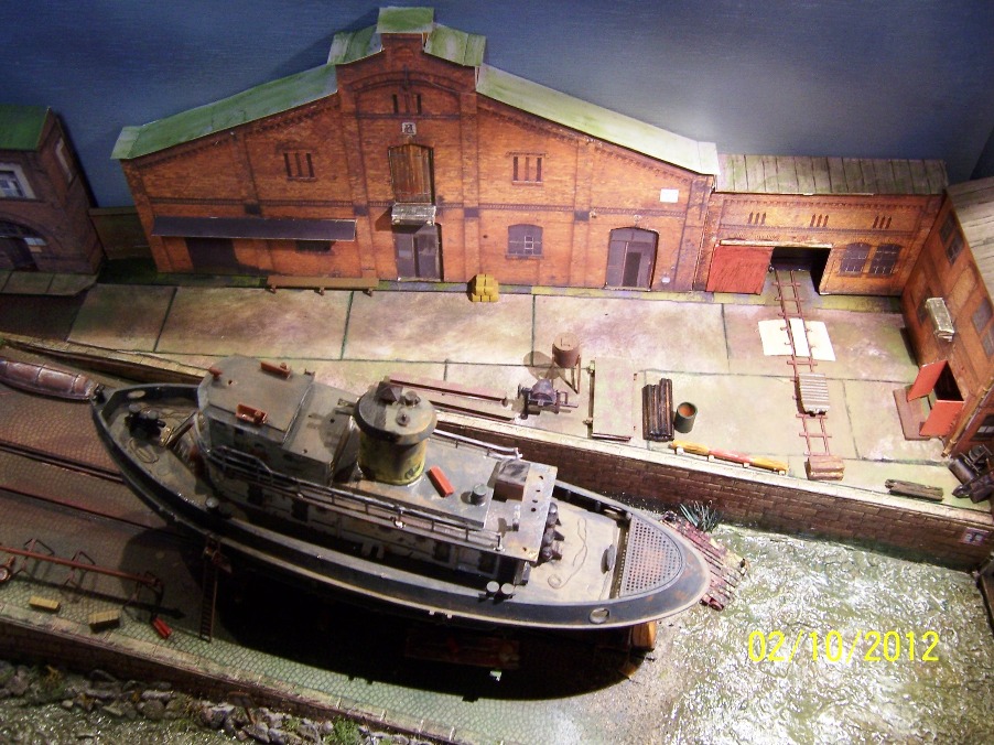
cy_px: 372
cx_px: 497
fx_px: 947
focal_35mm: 33
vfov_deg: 42.9
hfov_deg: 55.4
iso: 140
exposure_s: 1/20
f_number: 3.4
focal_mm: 5.5
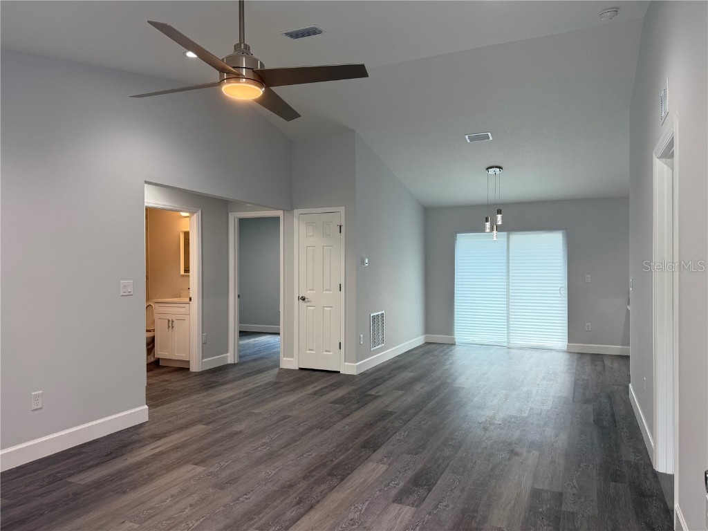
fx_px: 491
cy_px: 266
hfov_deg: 71.6
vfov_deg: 56.8
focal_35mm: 24
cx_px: 354
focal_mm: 6.76
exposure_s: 1/128
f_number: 1.78
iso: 80
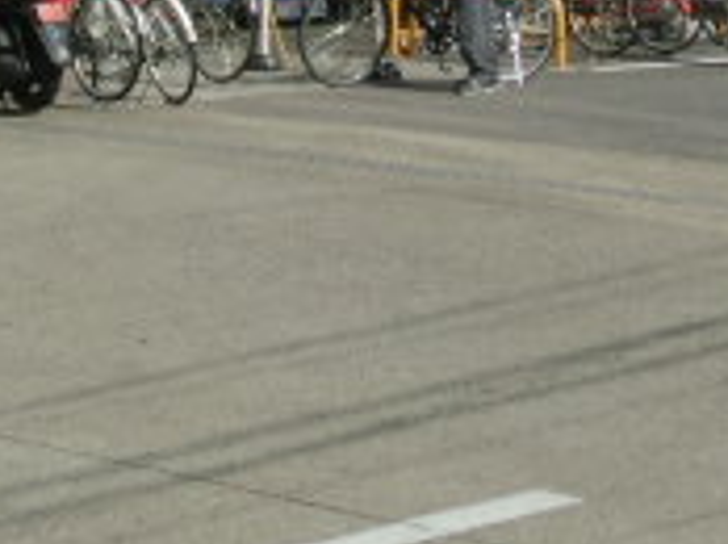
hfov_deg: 14.1
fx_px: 2940
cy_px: -456
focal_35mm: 140
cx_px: 381
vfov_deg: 10.0
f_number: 9.9
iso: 80
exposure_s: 1/200
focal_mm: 6.67
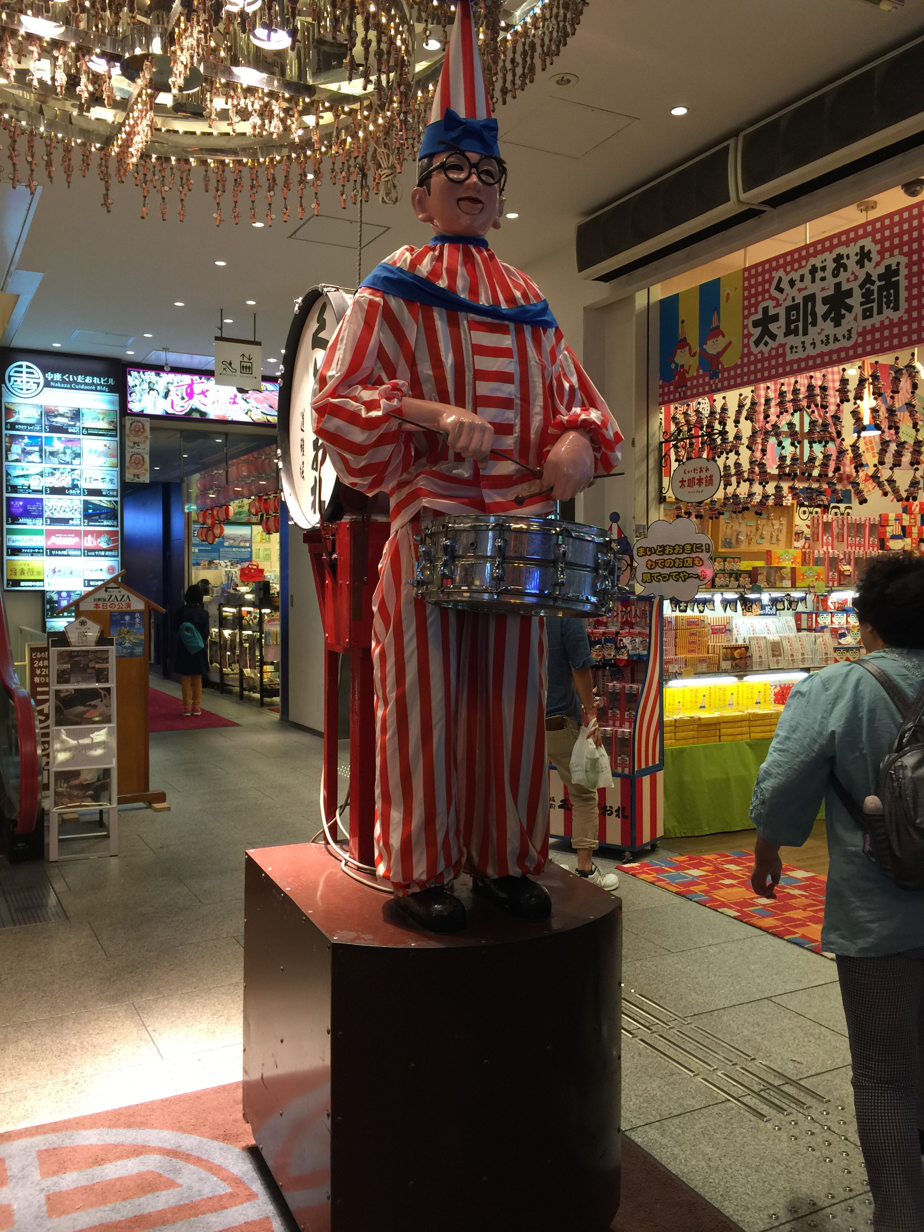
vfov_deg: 61.7
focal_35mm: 29
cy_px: 616
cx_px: 462
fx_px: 1032
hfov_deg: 48.2
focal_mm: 4.15
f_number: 2.2
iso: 40
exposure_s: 1/30
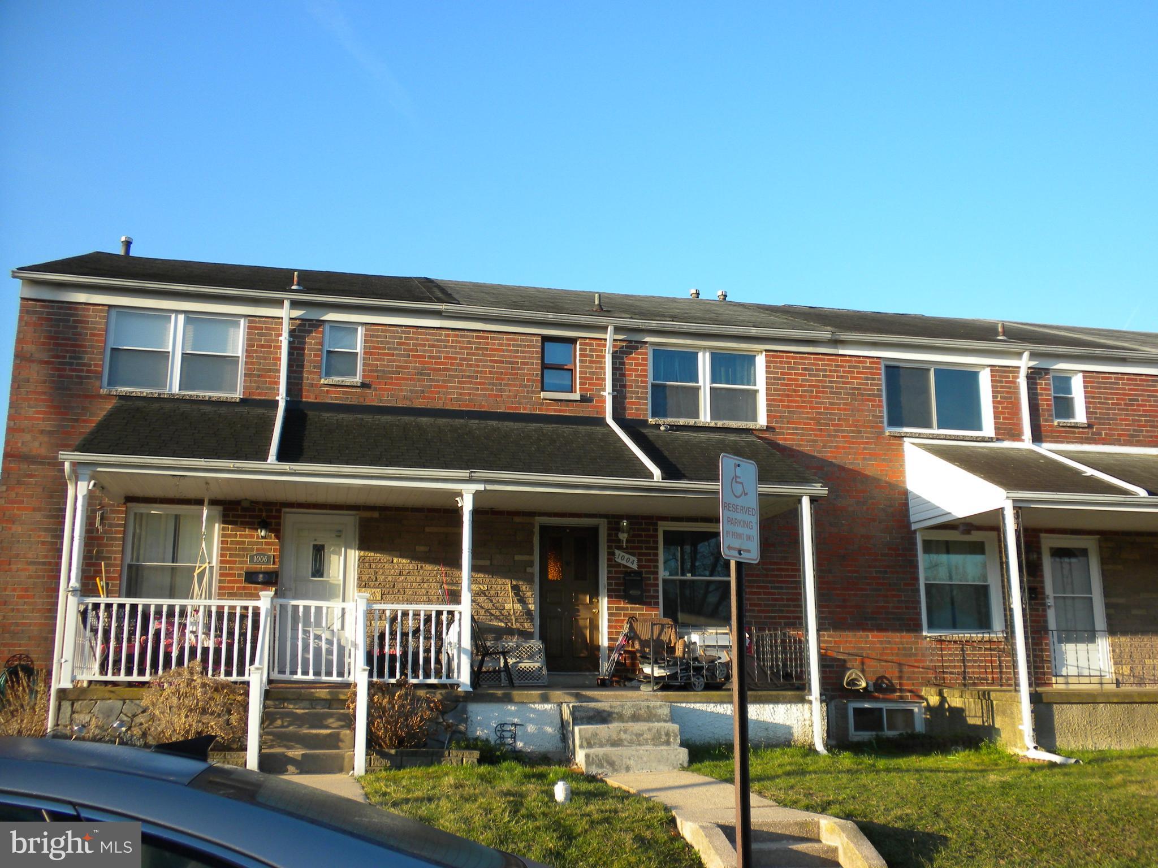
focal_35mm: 37
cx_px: 579
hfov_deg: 50.1
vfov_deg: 38.7
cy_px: 434
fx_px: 1238
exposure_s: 1/240
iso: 64
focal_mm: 6.6
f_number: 3.5
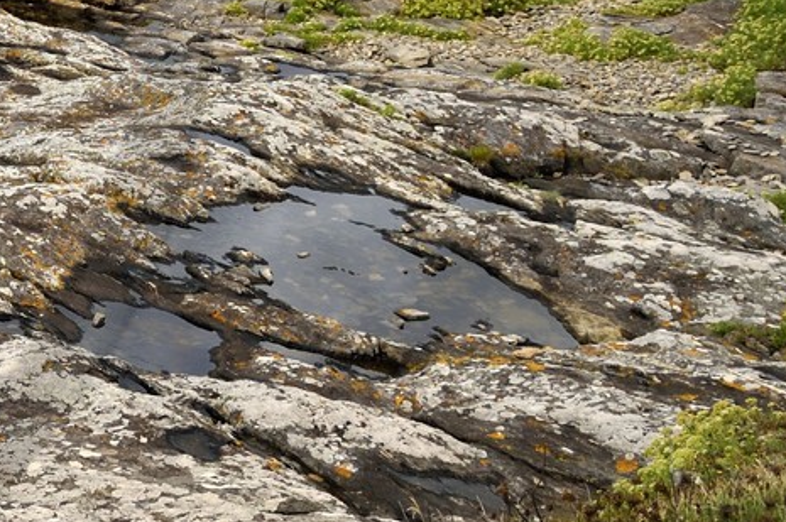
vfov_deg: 14.4
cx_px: -494
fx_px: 2028
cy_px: -11
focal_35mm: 93
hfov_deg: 18.6
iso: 200
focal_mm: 27
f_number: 13
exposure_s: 1/320
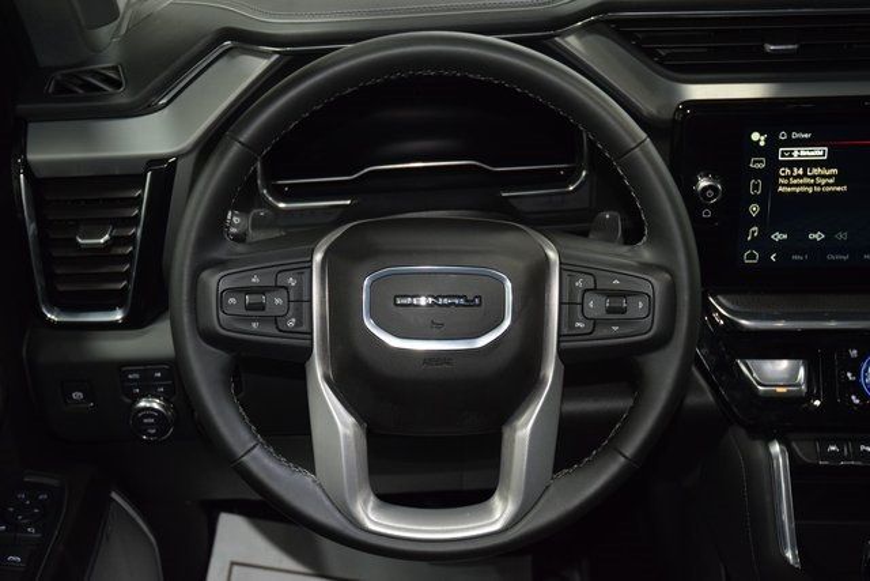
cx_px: 435
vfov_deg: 26.5
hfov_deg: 38.9
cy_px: 290
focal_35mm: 51
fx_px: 1233
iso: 1800
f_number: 4
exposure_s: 1/50
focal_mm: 34
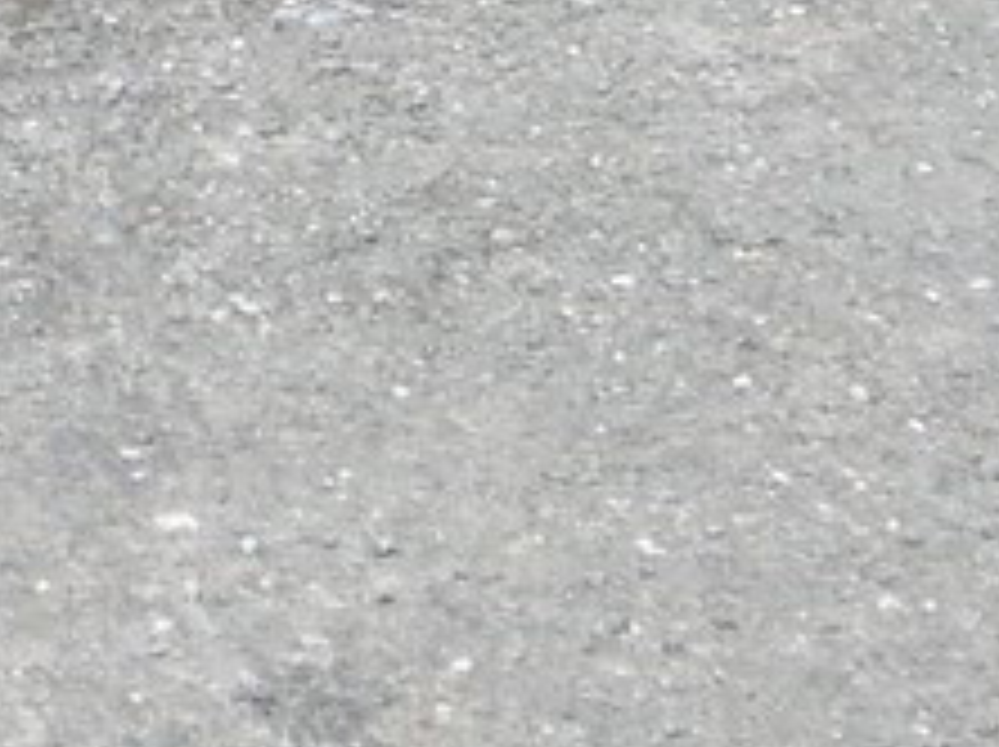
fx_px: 6919
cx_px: -310
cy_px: -657
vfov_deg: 6.0
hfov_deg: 8.1
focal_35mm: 240
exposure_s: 1/125
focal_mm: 8.7
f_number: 8.4
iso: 80
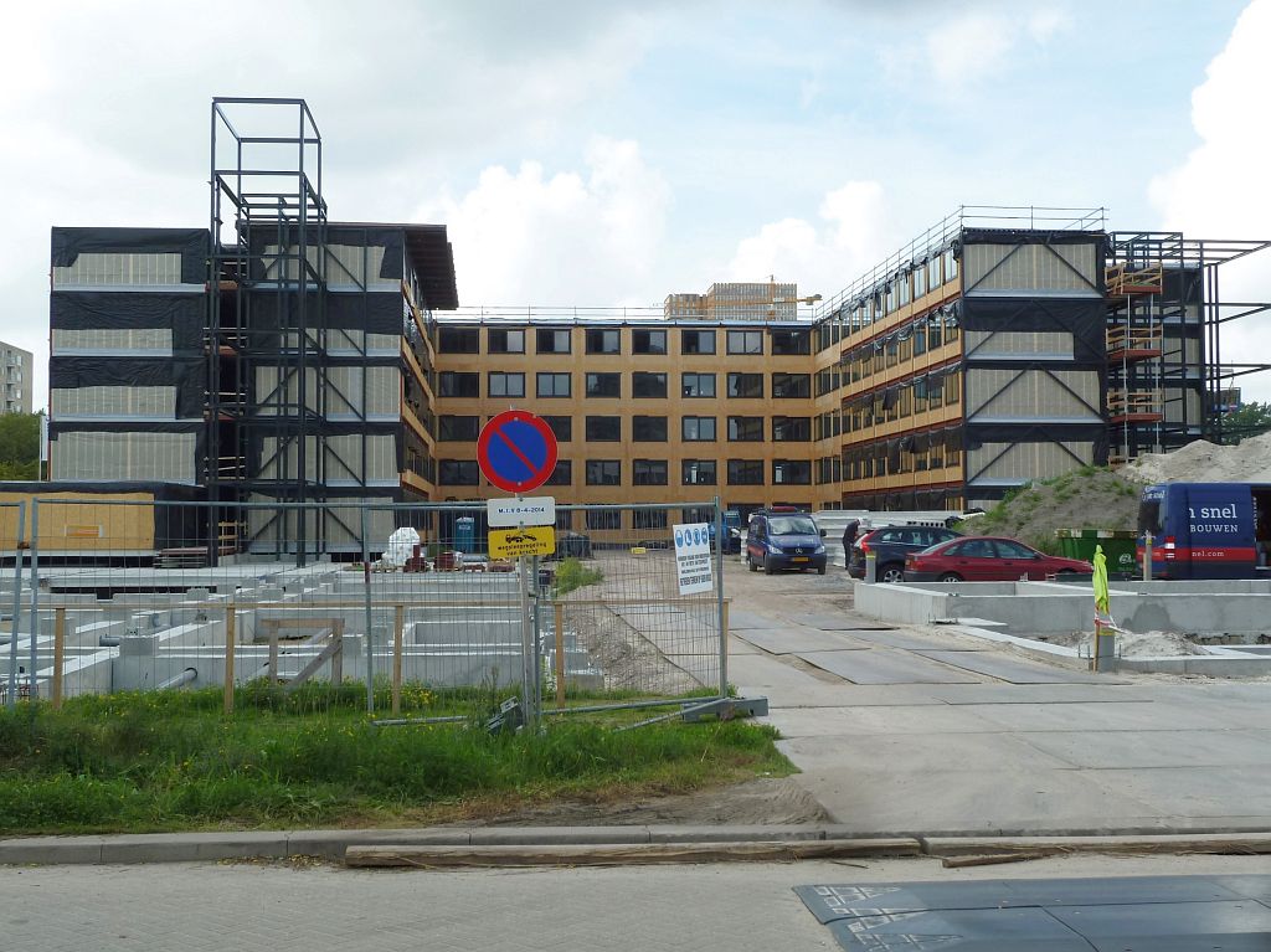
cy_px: 476
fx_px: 1615
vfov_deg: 32.8
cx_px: 636
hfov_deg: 43.0
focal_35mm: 44
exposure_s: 1/320
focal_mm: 7.3
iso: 80
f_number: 4
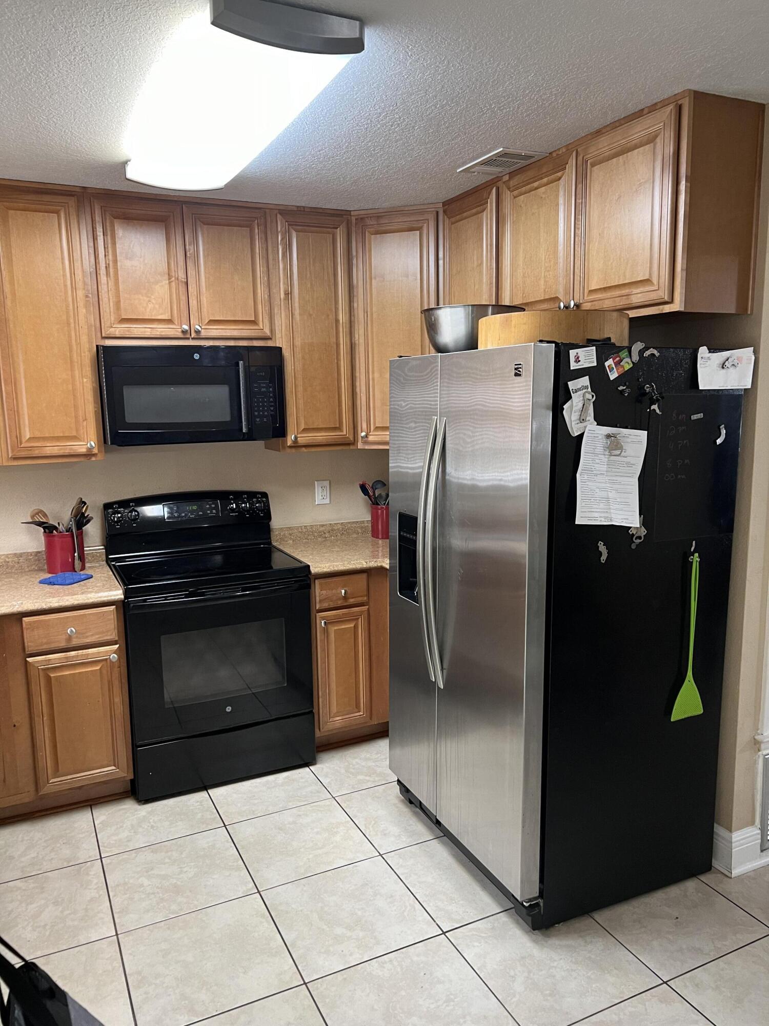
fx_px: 770
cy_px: 513
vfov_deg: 67.3
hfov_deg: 53.1
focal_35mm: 26
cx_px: 384
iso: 125
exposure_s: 1/60
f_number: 1.5
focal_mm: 5.7
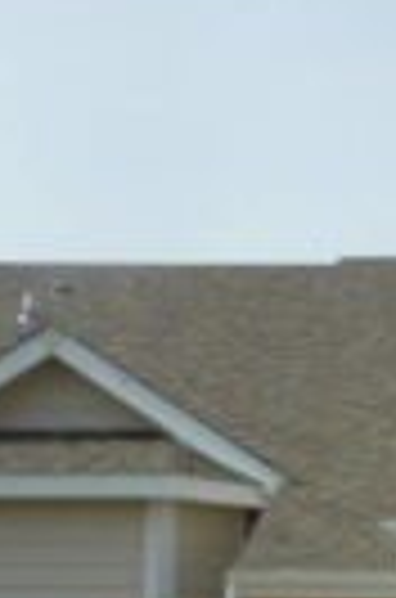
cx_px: 956
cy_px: 564
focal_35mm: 157
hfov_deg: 8.0
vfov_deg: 13.0
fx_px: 2604
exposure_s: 1/640
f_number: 5.6
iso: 100
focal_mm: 5.3
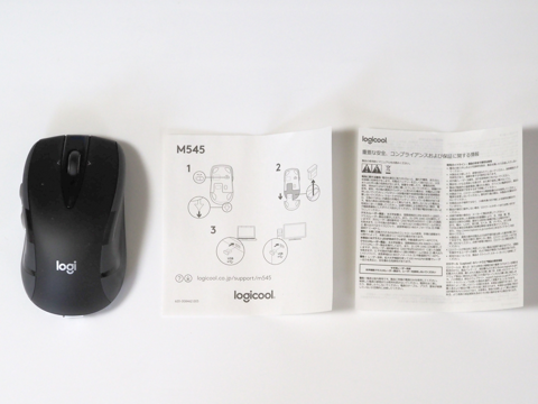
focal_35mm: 120
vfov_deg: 12.3
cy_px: 202
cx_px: 269
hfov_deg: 16.4
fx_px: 1865
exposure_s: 1/125
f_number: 5
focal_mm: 60
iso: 1250
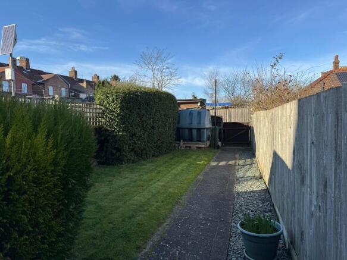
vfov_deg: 56.8
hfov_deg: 71.6
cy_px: 130
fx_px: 241
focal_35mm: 24
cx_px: 174
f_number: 1.78
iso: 80
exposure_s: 1/2415
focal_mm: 6.76
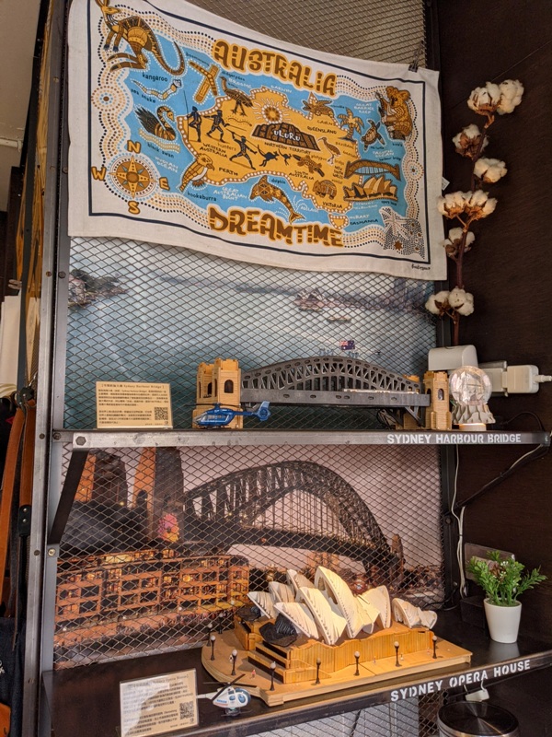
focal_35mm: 27
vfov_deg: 65.3
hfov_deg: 51.4
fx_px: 574
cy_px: 368
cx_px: 276
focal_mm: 4.38
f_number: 1.73
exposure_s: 1/120
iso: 82
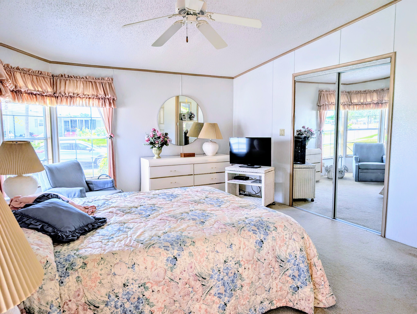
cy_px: 157
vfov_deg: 56.9
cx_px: 208
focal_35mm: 24
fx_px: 290
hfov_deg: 71.5
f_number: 1.68
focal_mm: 6.9
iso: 27
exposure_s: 1/164
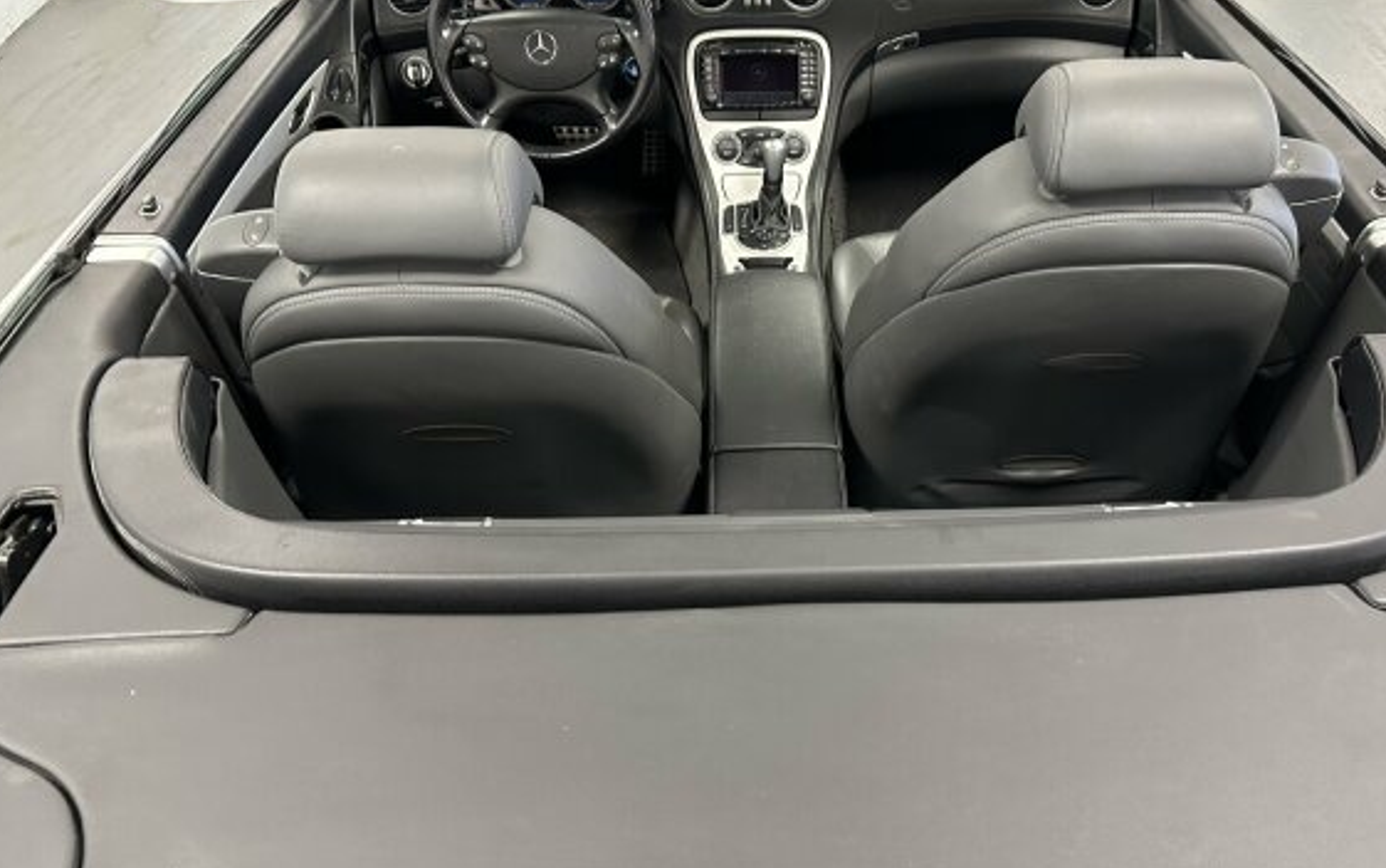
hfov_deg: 64.4
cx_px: 773
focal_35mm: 29
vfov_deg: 43.2
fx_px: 1096
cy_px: 406
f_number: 1.78
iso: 500
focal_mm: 6.86
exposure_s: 1/50
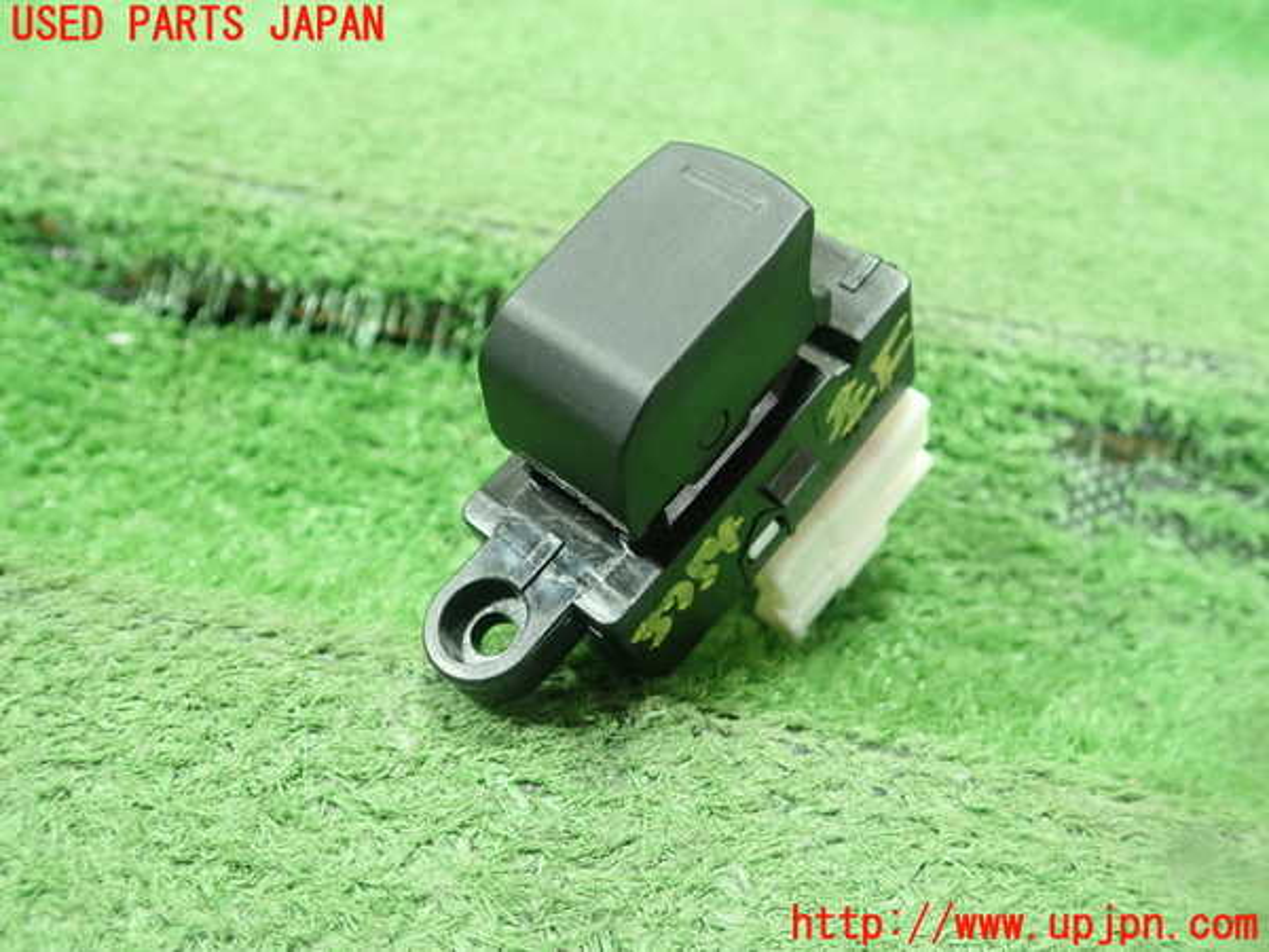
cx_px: 634
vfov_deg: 46.8
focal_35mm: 30
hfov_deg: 60.0
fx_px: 1100
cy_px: 476
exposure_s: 1/125
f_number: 2.3
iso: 800
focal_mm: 5.5
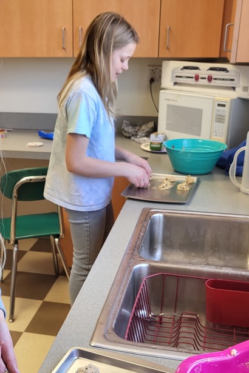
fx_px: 467
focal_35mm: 45
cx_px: 73
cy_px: 230
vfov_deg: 43.3
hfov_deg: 29.5
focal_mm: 4.25
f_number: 1.8
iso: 125
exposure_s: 1/120
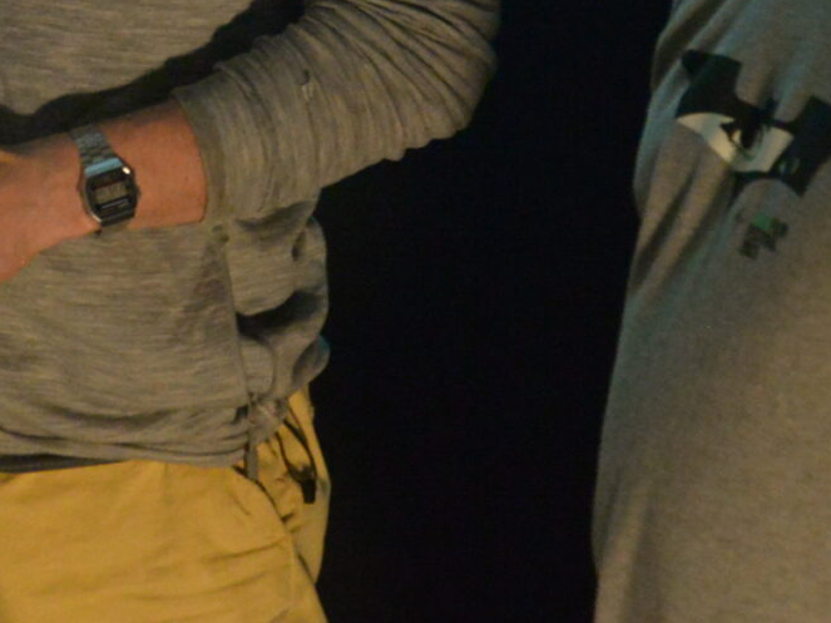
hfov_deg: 7.6
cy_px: -328
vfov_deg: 5.7
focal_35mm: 260
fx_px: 6240
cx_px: -58
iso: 6400
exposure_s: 1/40
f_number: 4.5
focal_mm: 70
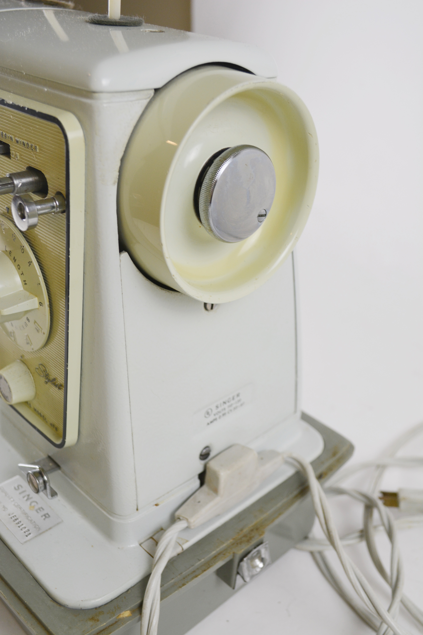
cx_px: 212
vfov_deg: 53.1
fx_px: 634
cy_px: 318
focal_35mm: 36
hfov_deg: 36.9
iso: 280
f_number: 5.6
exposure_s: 1/125
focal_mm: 24
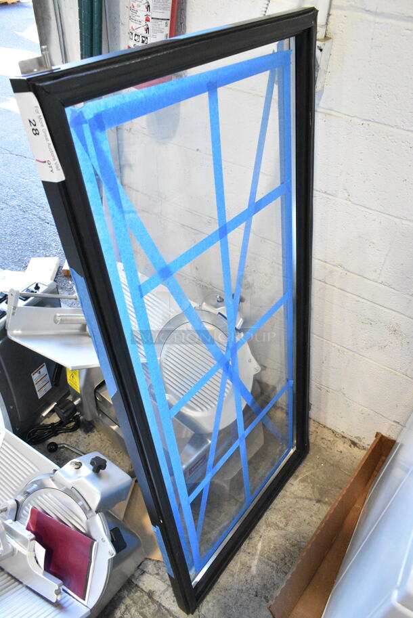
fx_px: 464
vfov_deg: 67.3
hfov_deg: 48.0
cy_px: 309
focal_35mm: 27
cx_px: 206
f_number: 8
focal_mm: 18
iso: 6400
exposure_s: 1/250
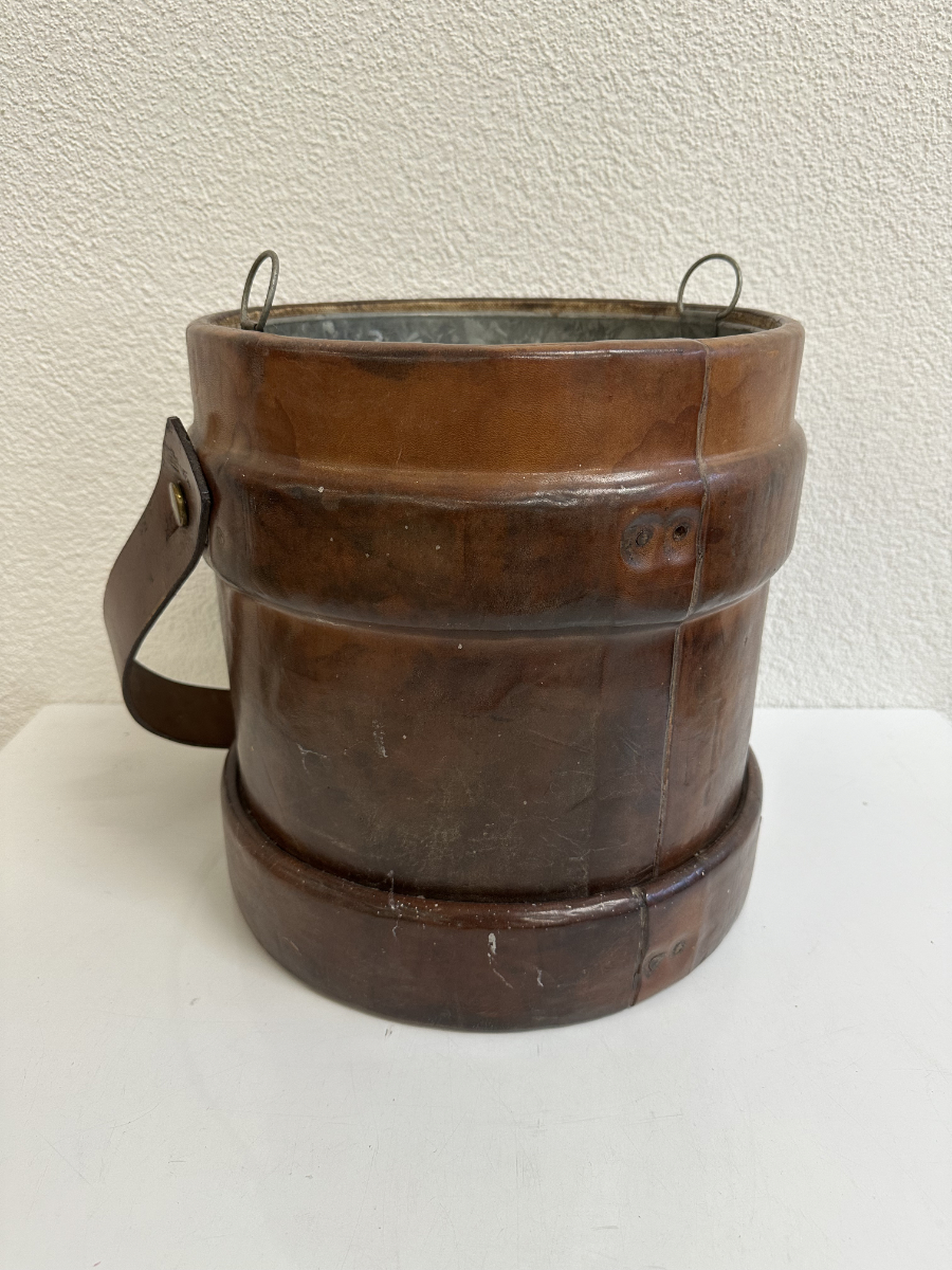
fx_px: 880
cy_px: 635
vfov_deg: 71.6
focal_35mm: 24
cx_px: 476
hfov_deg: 56.8
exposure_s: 1/100
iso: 200
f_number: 1.8
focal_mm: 6.9
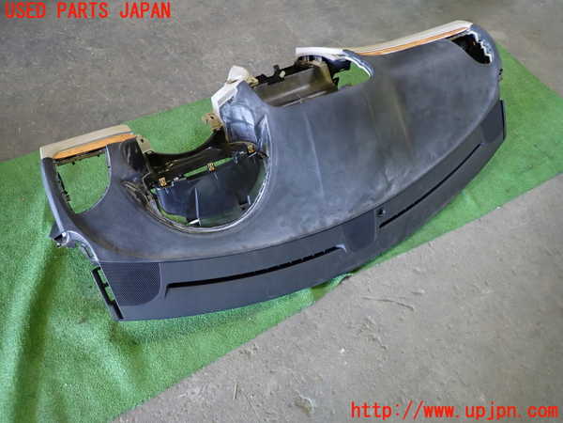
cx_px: 282
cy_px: 212
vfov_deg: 54.9
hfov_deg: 69.4
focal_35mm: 25
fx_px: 407
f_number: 2
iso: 320
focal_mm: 4.5
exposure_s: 1/30
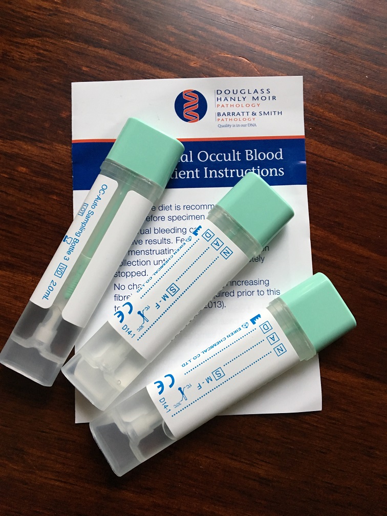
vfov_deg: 61.7
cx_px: 194
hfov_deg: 48.2
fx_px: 432
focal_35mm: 29
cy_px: 258
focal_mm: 4.15
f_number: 2.2
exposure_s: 1/33
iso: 160
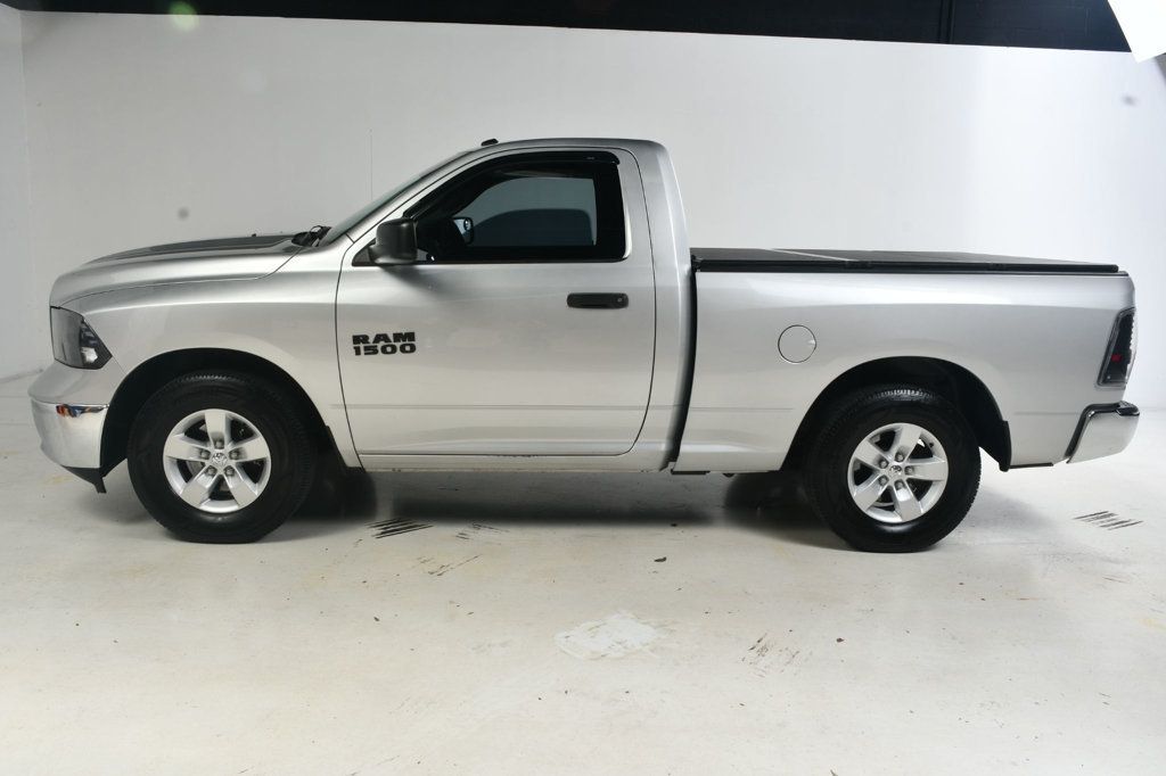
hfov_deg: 61.9
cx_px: 583
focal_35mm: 30
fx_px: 971
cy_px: 388
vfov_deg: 43.6
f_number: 13
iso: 100
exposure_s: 1/160
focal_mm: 20
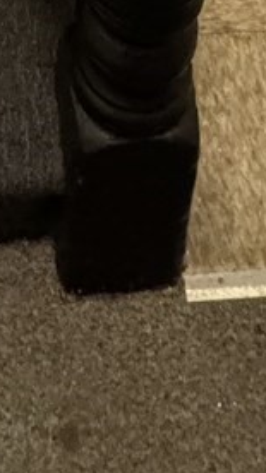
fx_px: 1067
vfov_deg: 13.8
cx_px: 3
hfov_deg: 14.0
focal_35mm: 85
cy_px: -752
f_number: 2.2
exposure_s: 1/60
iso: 1000
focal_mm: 2.22
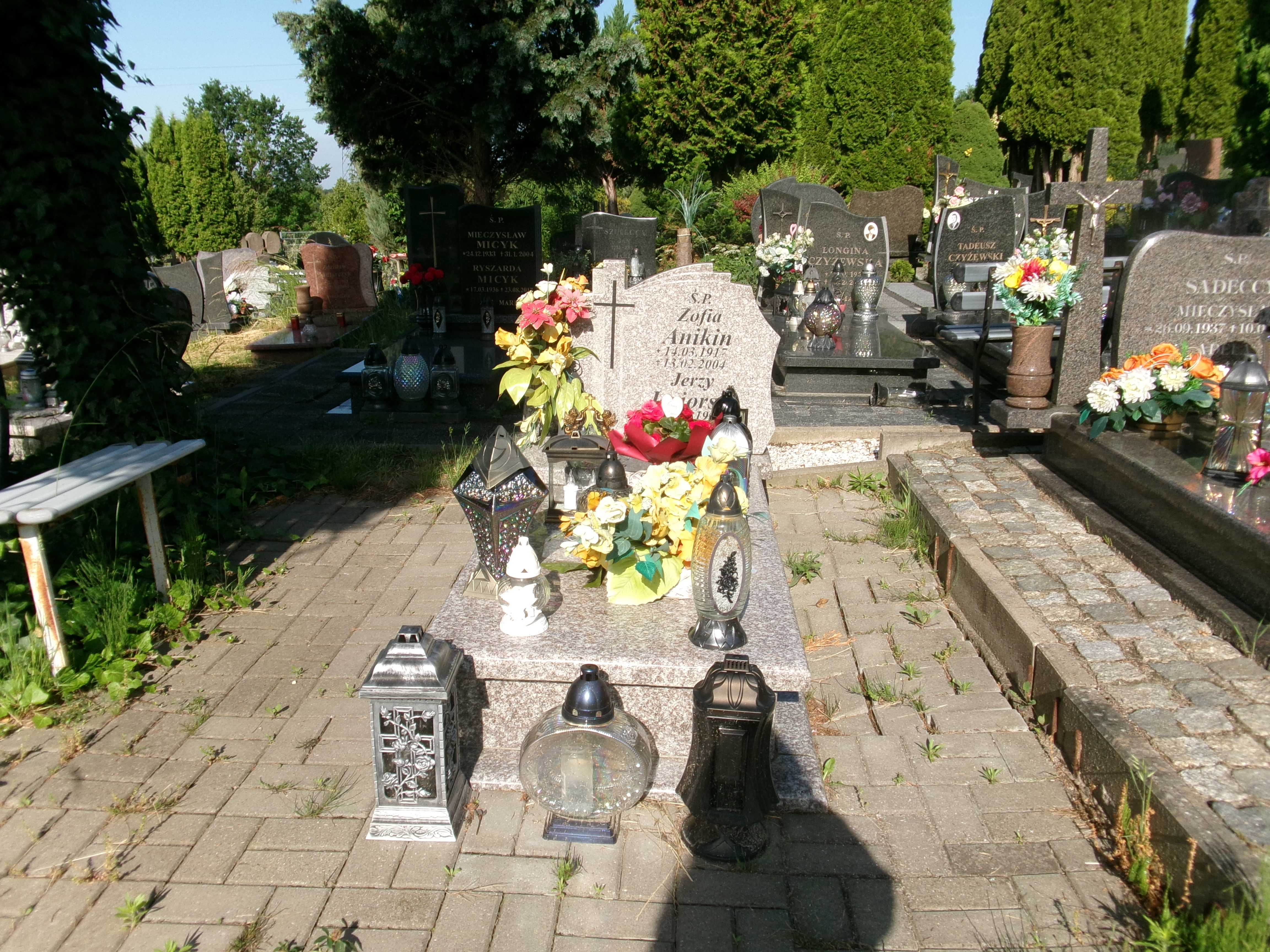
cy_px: 476
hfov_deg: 63.4
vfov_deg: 49.7
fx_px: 1027
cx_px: 635
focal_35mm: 28
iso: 100
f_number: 10.8
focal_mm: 5.1
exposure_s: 1/120
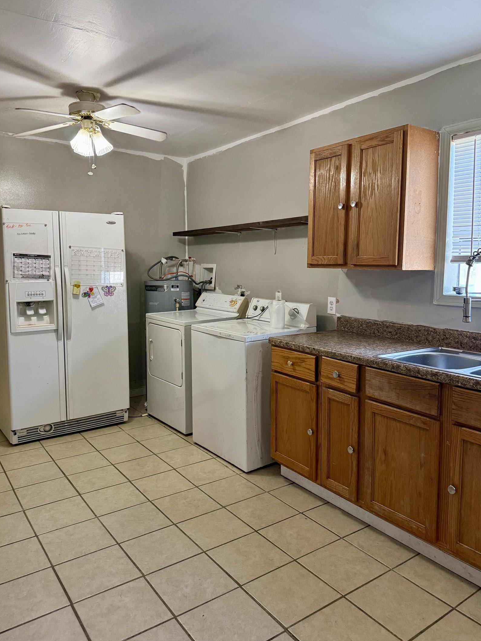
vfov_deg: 67.3
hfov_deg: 53.0
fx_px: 482
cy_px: 302
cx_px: 252
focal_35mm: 26
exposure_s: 1/120
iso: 320
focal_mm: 6.76
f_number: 1.78
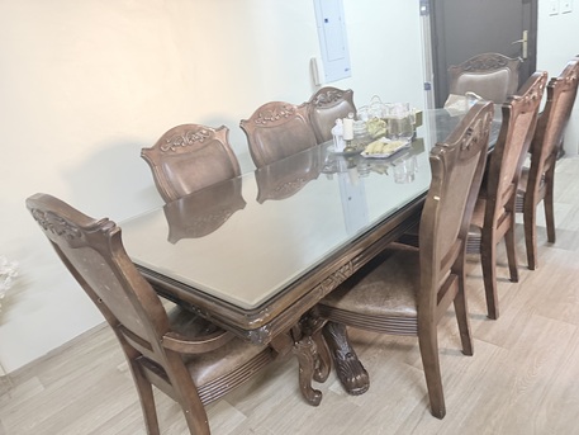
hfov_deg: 71.6
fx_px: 402
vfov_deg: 56.8
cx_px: 290
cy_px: 218
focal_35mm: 24
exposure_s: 1/40
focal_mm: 6.76
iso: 640
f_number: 1.78
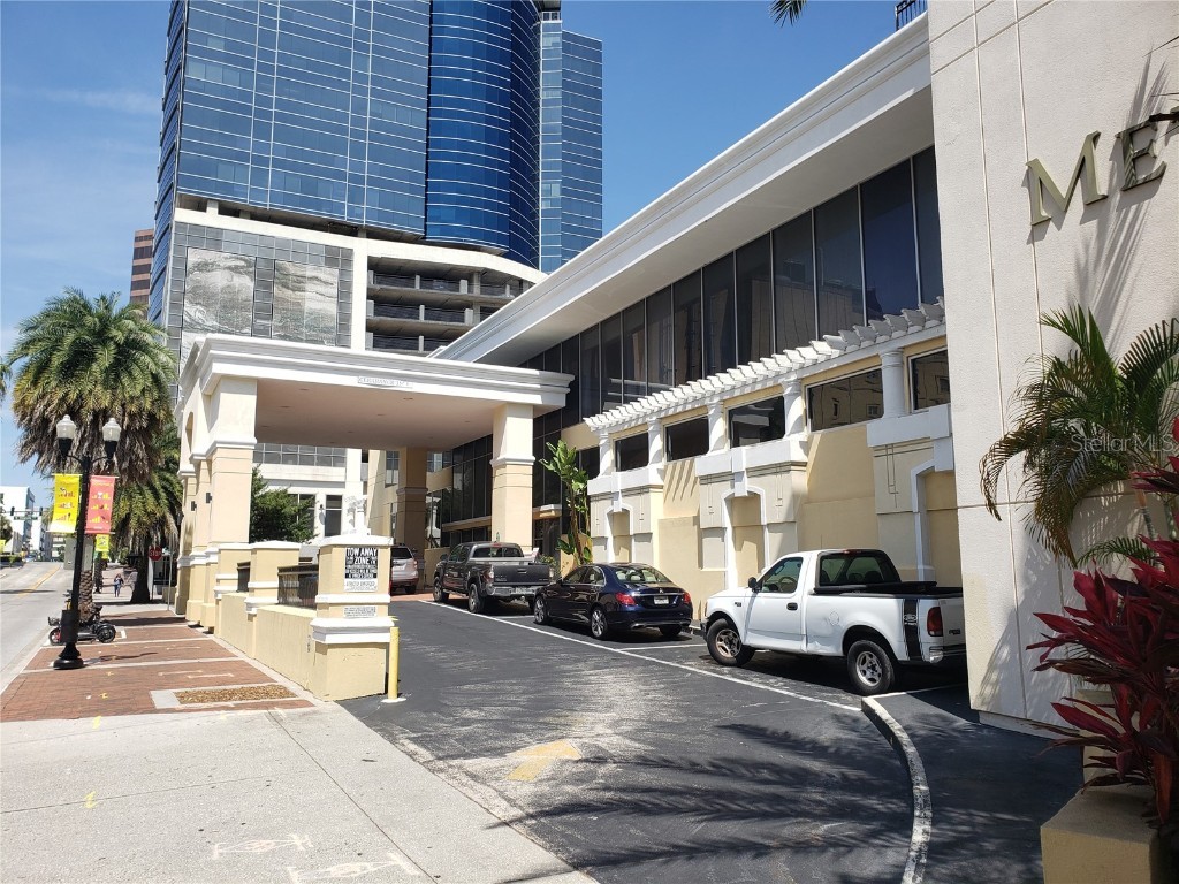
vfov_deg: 53.1
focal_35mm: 26
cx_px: 590
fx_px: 886
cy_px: 442
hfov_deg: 67.3
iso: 50
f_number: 2.4
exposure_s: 1/1121
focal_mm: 4.3
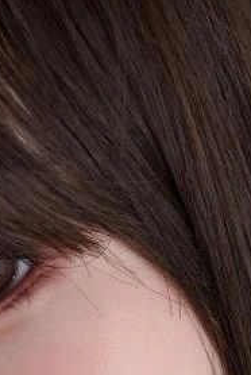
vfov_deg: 5.3
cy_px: 453
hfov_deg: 3.5
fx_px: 4047
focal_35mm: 388
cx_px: -36
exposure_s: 1/125
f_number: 4
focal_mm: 120
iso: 250
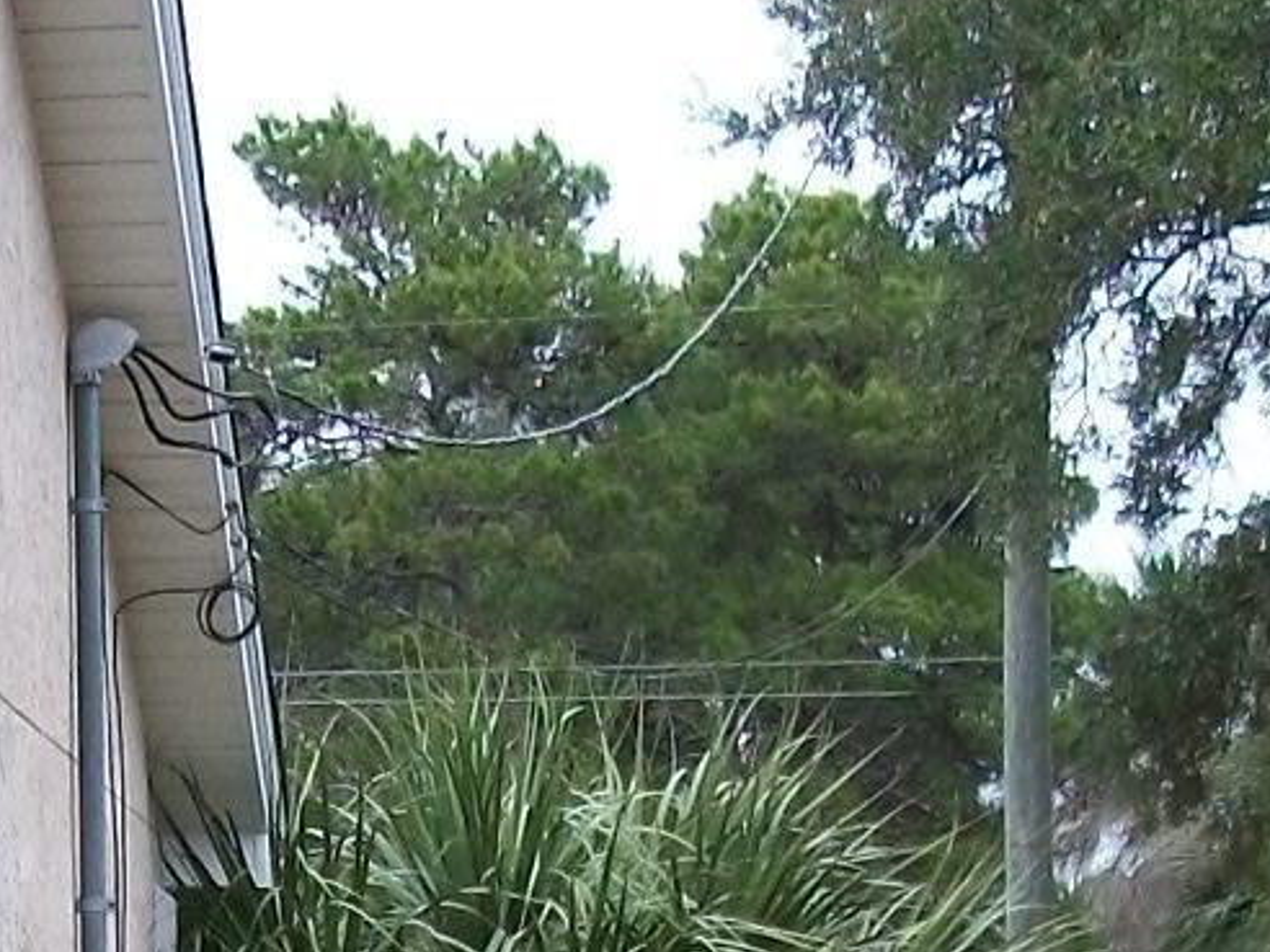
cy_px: 1790
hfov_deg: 13.1
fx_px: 5503
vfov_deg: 9.4
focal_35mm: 150
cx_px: 121
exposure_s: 1/400
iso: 80
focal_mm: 6
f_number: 2.7
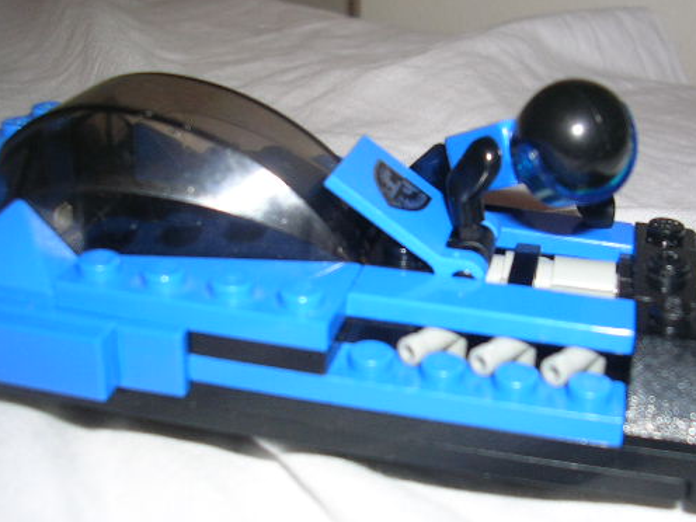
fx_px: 985
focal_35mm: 49
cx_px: 421
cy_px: 276
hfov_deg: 38.7
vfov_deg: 29.7
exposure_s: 1/60.1
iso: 50
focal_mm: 5.8
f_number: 2.8
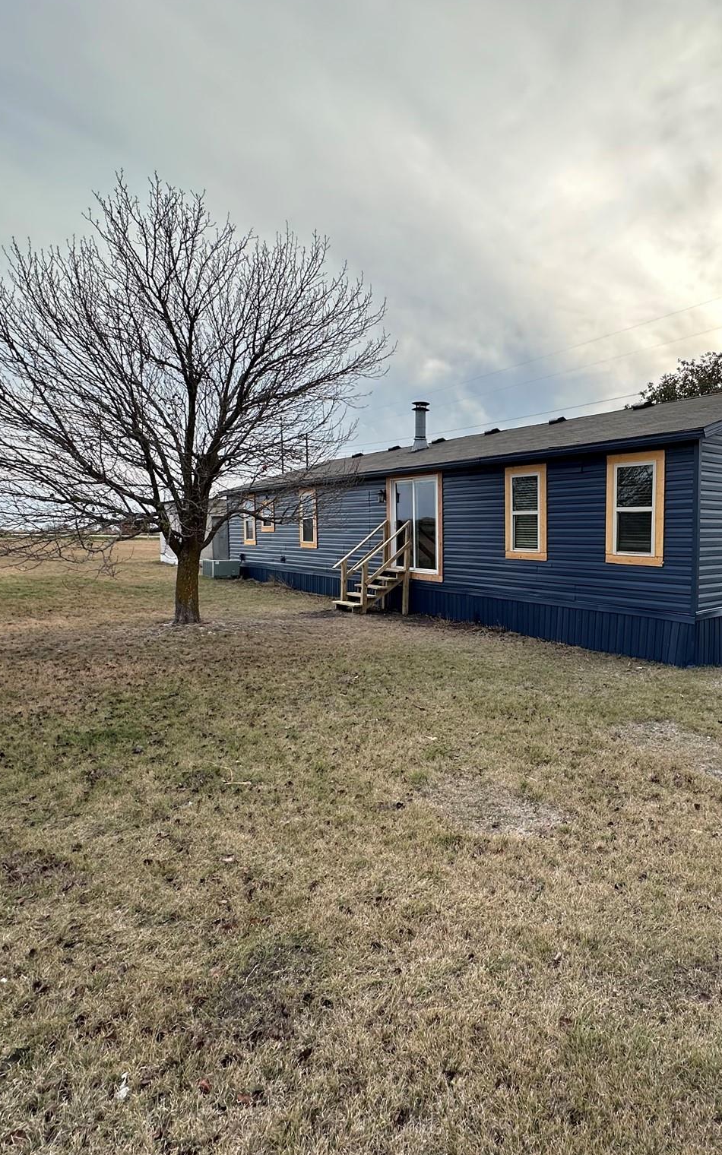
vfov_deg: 85.1
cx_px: 518
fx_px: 630
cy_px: 574
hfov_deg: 57.4
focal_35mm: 20
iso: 40
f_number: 2.2
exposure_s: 1/409
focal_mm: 2.22
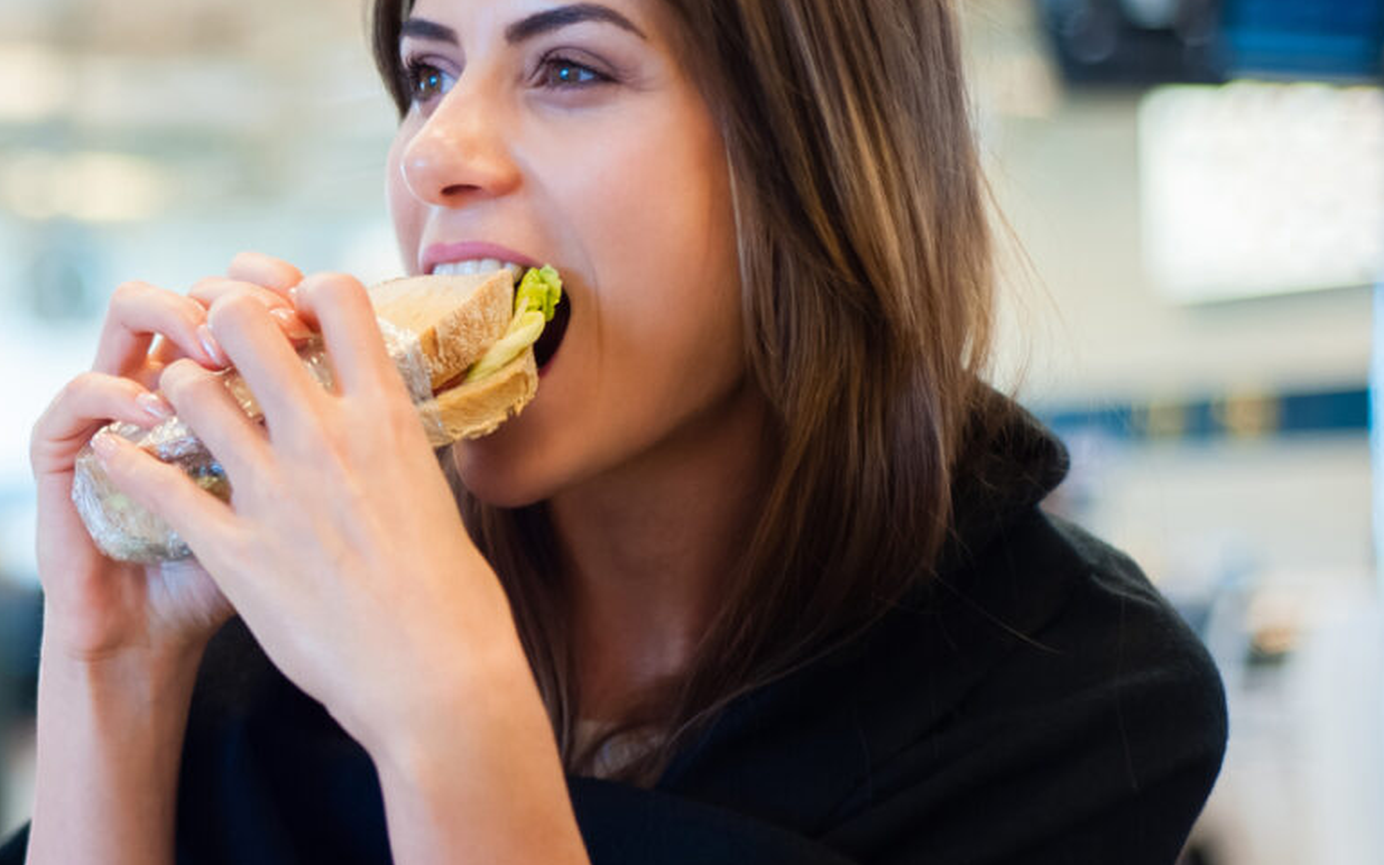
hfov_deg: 19.8
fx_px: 3846
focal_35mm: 102
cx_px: 20
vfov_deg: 12.8
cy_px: 540
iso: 400
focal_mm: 50
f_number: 2.2
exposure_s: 1/125
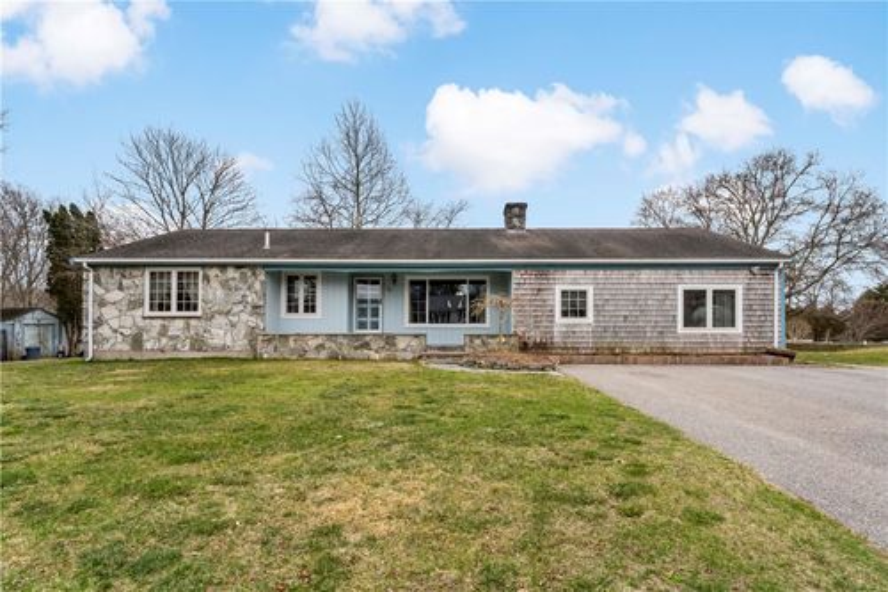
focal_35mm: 17
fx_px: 419
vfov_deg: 70.4
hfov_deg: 93.3
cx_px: 444
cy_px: 296
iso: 100
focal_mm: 17
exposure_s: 1/15
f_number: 22
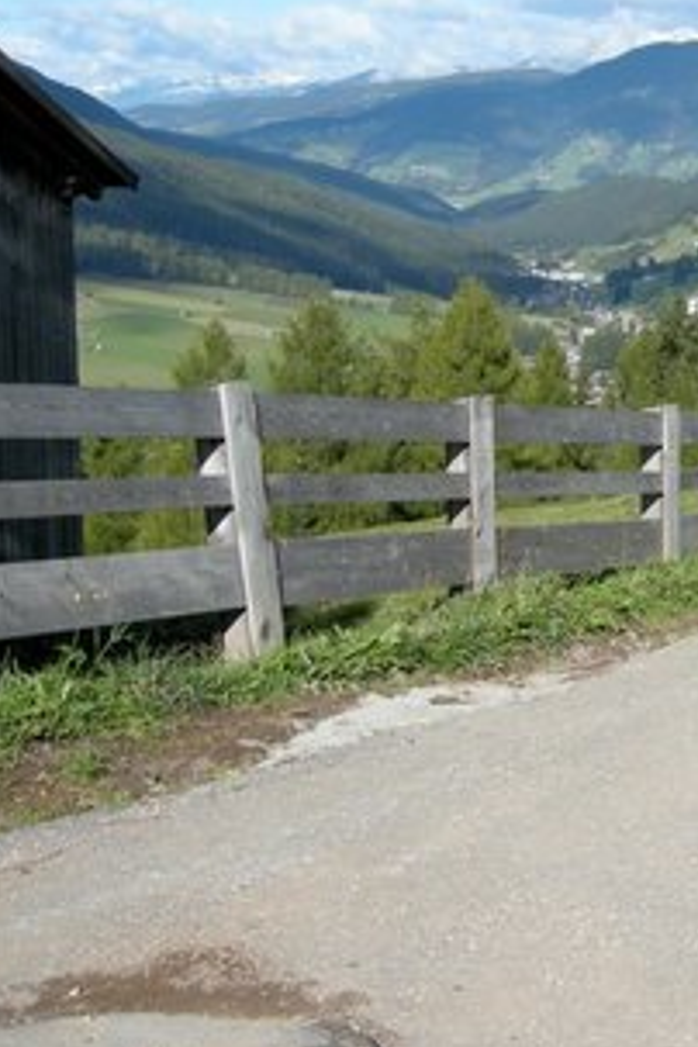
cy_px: 408
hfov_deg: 17.5
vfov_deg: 28.0
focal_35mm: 72
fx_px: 2094
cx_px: 964
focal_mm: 7.5
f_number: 3.4
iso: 64
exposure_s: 1/613
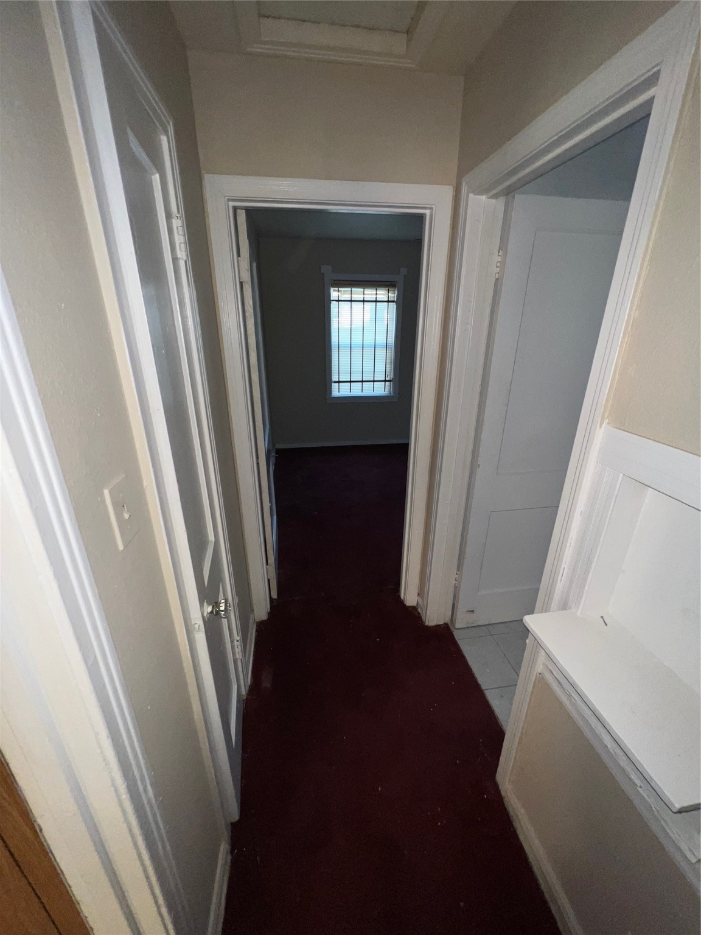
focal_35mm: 13
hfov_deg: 89.9
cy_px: 468
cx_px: 350
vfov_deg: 106.2
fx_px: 351
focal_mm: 1.57
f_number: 1.8
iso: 64
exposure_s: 1/64
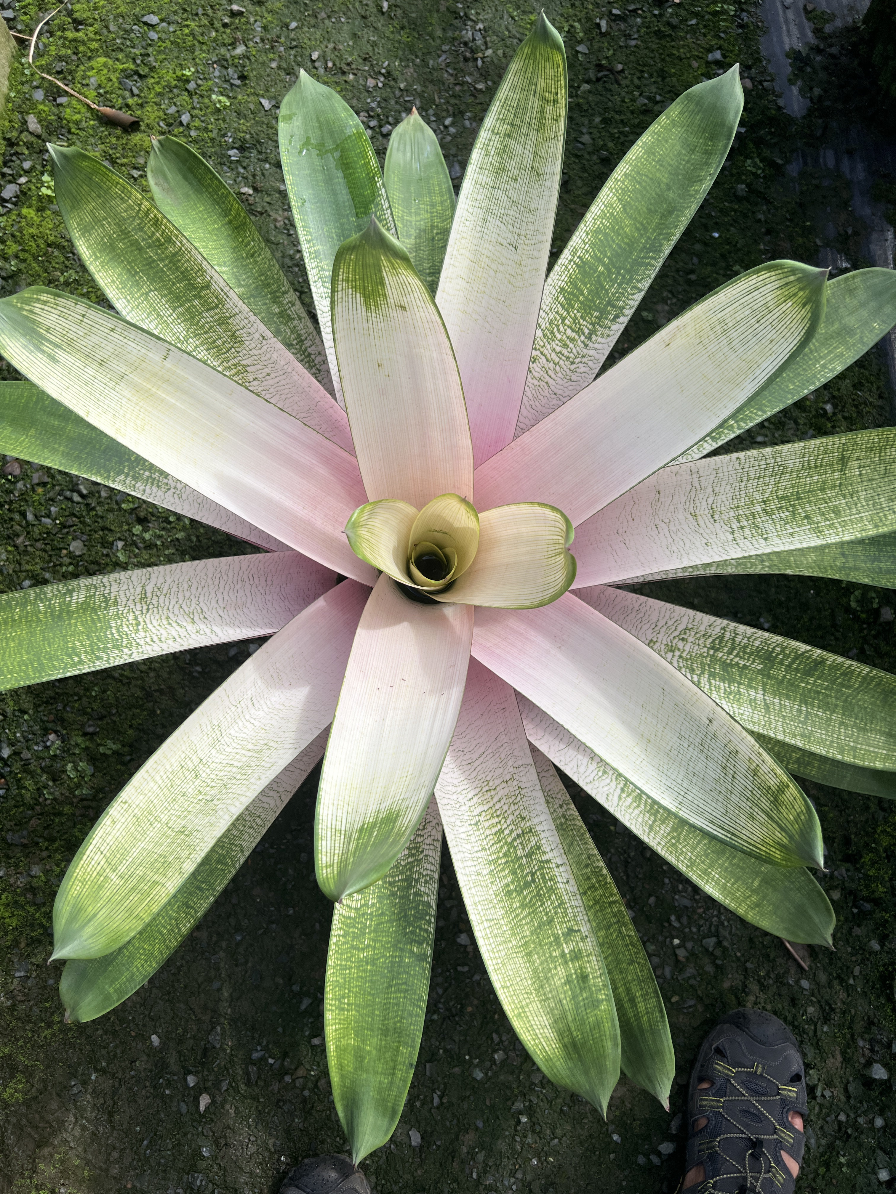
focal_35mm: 26
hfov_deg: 53.1
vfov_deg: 67.3
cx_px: 448
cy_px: 597
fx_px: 897
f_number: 1.5
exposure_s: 1/1468
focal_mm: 5.7
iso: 50
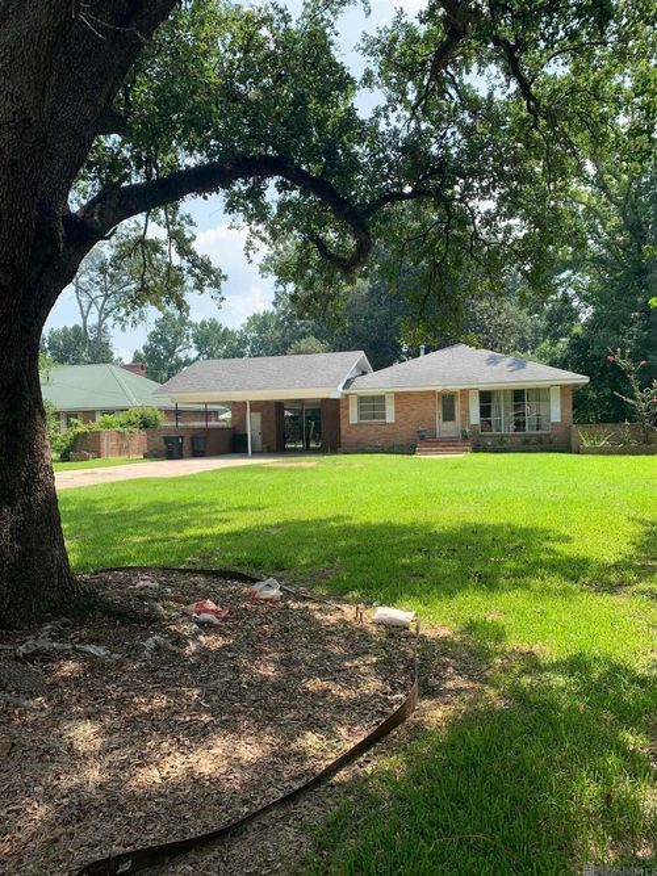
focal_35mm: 26
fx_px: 658
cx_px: 328
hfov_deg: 53.0
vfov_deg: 67.3
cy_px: 438
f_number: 1.8
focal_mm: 4.25
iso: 25
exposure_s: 1/765
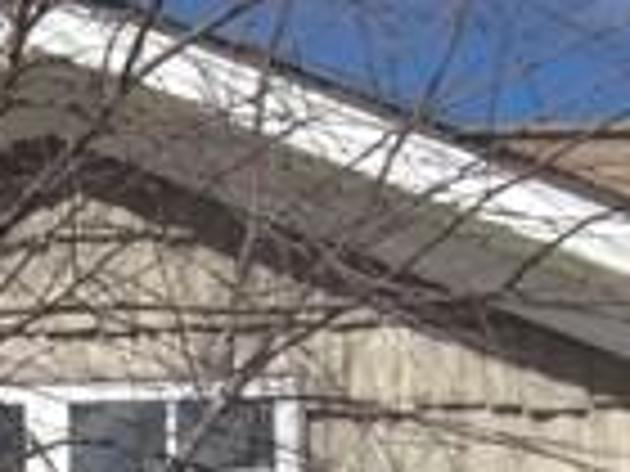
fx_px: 5041
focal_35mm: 277
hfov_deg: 7.1
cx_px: -18
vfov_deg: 5.3
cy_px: 854
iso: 80
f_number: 8
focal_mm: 7.9
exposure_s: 1/250
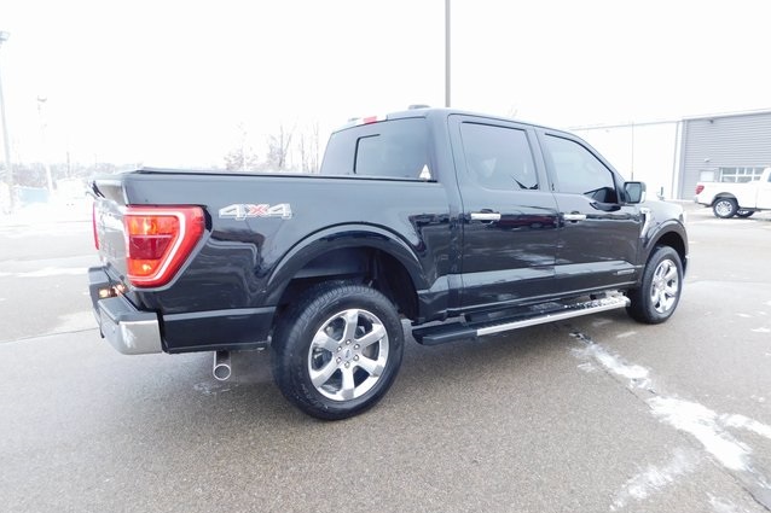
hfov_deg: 73.8
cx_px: 386
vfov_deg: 53.1
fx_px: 514
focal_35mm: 24
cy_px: 260
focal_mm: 4
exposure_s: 1/30
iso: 160
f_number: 3
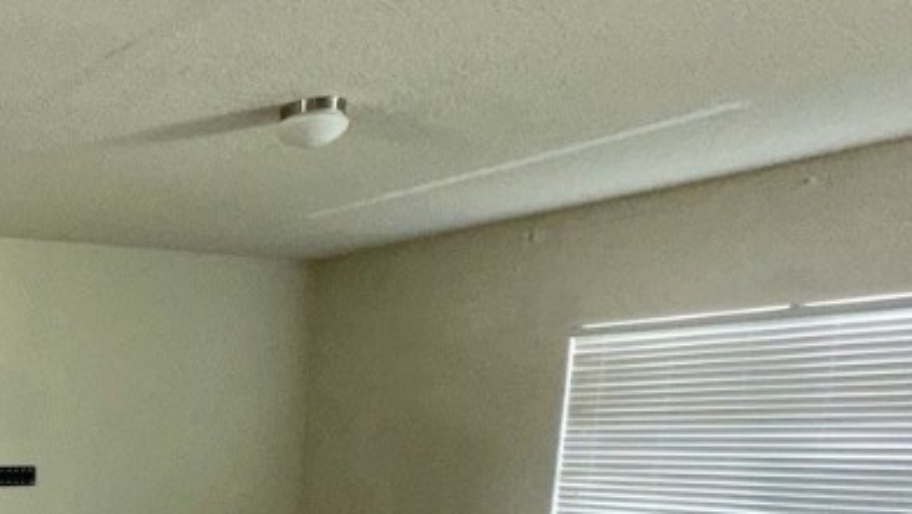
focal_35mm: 40
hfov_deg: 37.2
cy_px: 579
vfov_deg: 27.1
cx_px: -203
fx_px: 968
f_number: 2.2
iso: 200
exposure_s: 1/113
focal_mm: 2.22
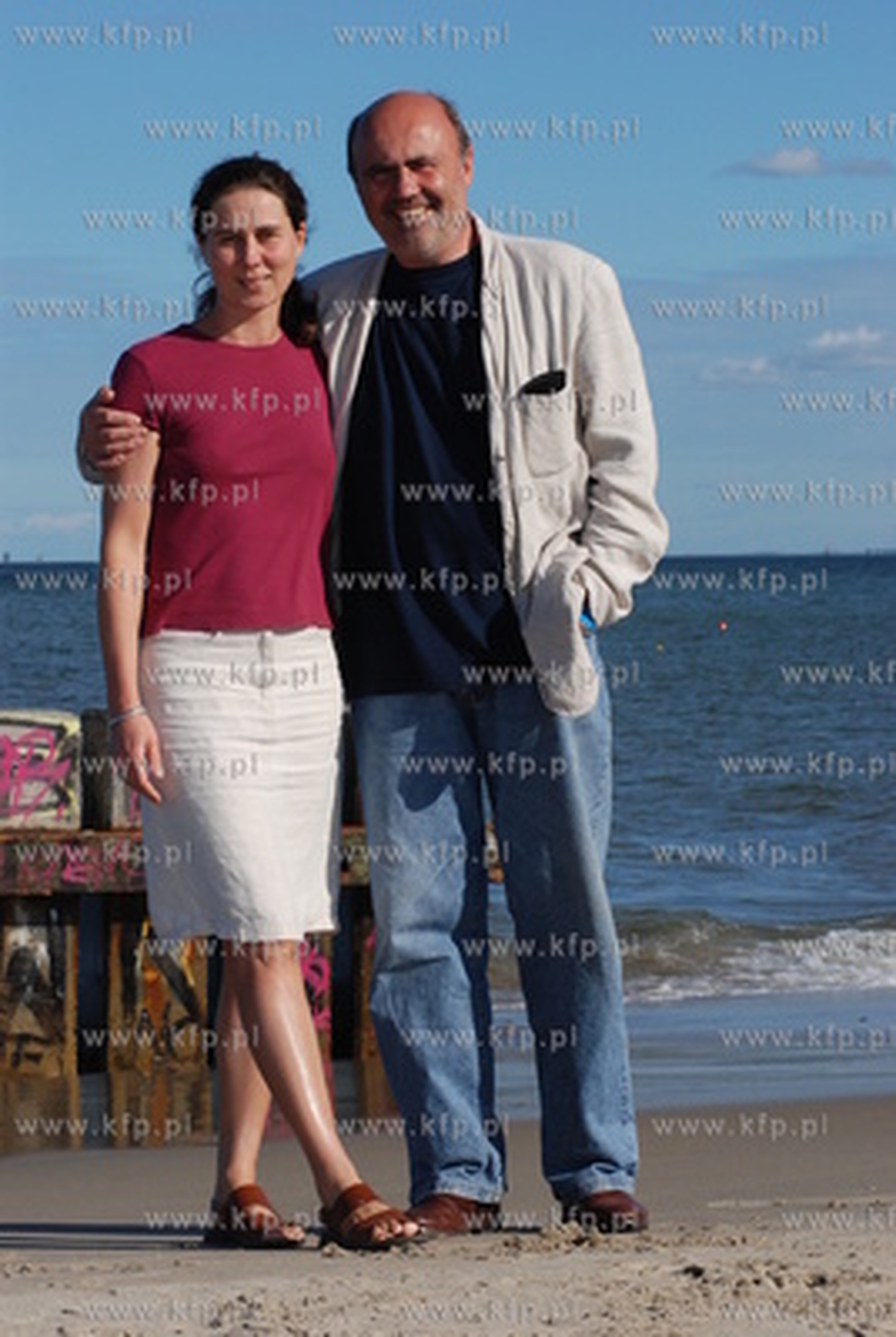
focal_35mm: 120
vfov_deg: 17.0
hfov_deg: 11.5
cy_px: 668
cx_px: 448
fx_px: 4464
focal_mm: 80
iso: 250
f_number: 10
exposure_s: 1/200
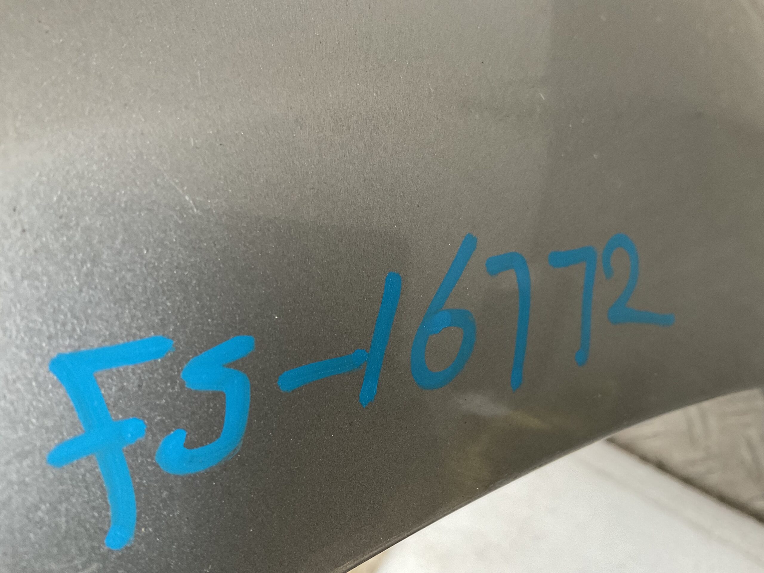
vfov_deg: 48.2
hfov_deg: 61.7
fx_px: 640
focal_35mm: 29
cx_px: 382
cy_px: 286
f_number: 1.8
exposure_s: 1/50
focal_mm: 3
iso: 200
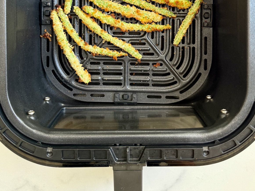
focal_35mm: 33
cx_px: 128
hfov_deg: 55.4
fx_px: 243
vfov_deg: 40.5
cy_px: 29
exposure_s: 1/121
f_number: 1.78
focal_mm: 6.76
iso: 200
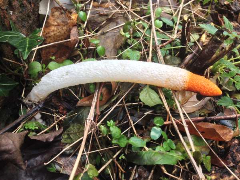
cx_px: 120
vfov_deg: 42.9
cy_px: 90
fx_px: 229
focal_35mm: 33
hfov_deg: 55.4
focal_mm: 4.12
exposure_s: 1/60
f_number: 2.4
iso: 64
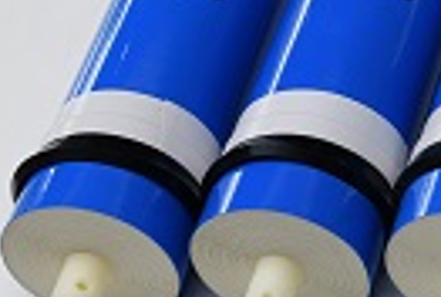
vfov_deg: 8.6
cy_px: 14
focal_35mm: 160
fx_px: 1964
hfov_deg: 11.3
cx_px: 939
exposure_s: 1/30
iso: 100
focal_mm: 35
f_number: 8
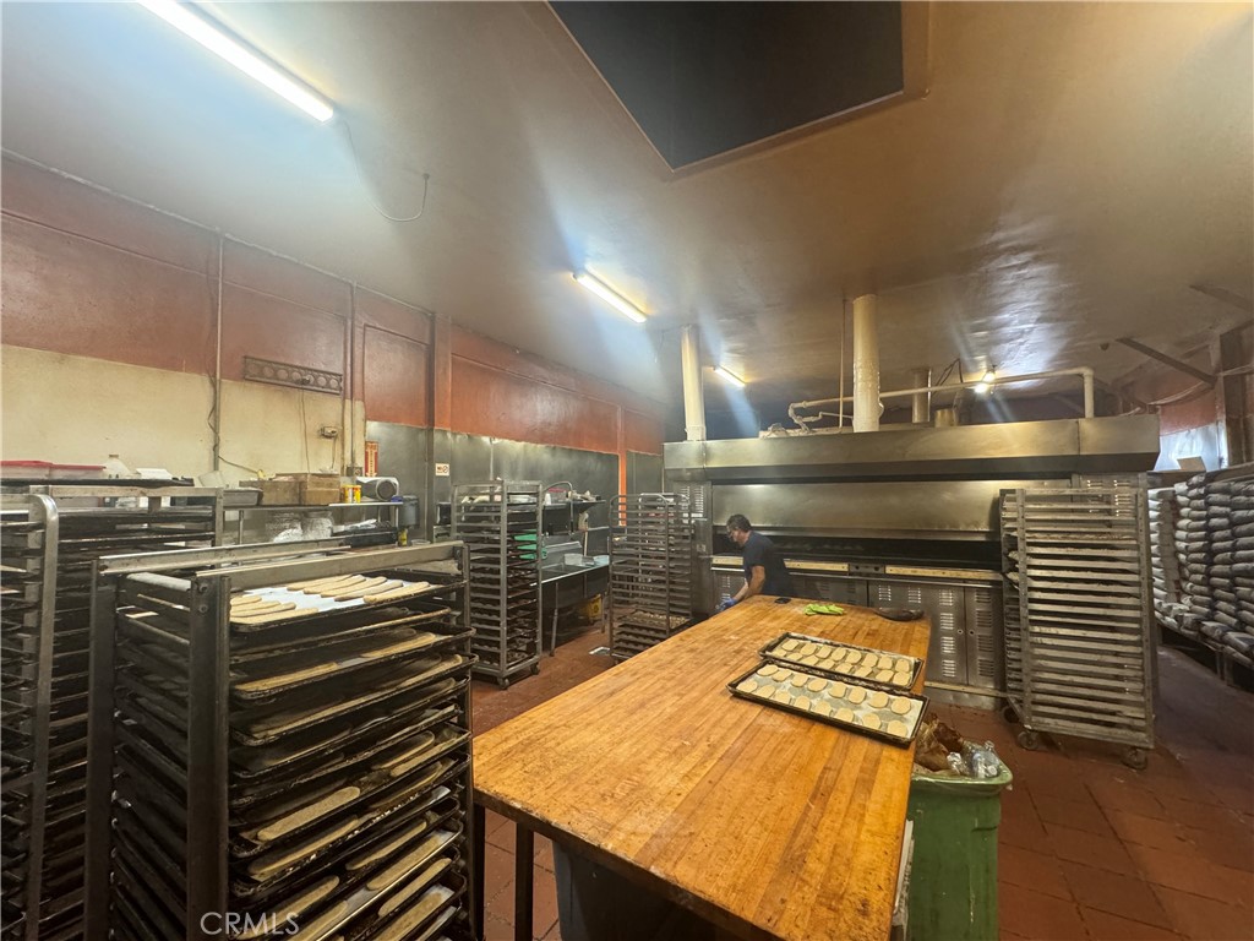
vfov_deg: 85.7
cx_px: 627
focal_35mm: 14
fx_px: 507
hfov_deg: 102.1
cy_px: 470
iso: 400
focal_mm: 2.22
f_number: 2.2
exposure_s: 1/60
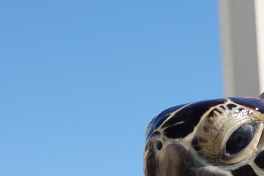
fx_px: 1423
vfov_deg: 7.1
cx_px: 189
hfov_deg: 10.6
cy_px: 165
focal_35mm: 194
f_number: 4.5
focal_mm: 18.21
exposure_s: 1/800
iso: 100
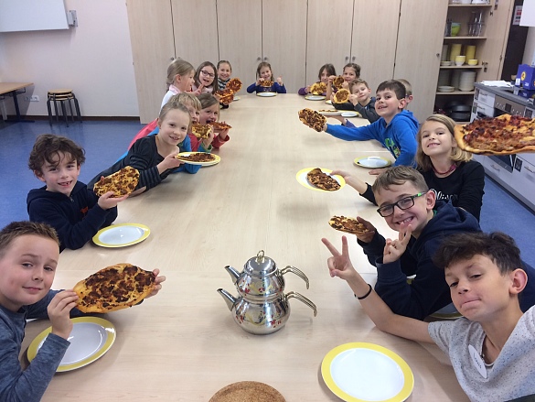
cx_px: 268
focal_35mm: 29
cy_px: 201
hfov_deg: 61.6
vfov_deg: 48.2
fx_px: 448
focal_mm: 4.15
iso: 50
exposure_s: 1/33
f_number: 2.2
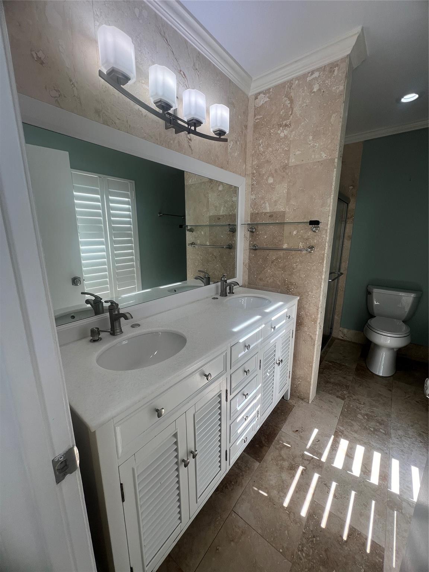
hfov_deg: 89.9
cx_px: 214
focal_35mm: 13
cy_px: 286
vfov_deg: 106.2
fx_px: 215
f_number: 1.8
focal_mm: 1.57
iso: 40
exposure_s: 1/120
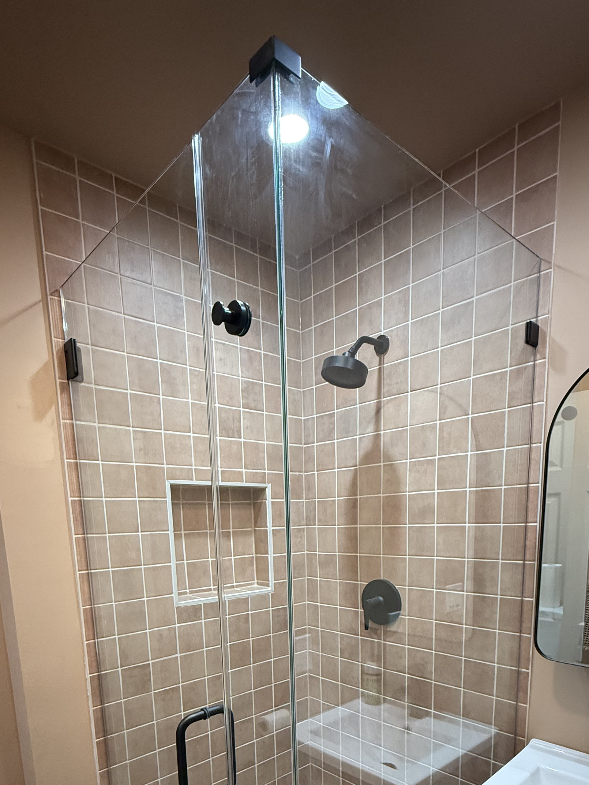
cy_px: 609
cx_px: 281
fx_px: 499
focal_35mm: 22
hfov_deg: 61.0
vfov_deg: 70.1
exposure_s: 1/120
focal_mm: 2.22
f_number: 2.2
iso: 320
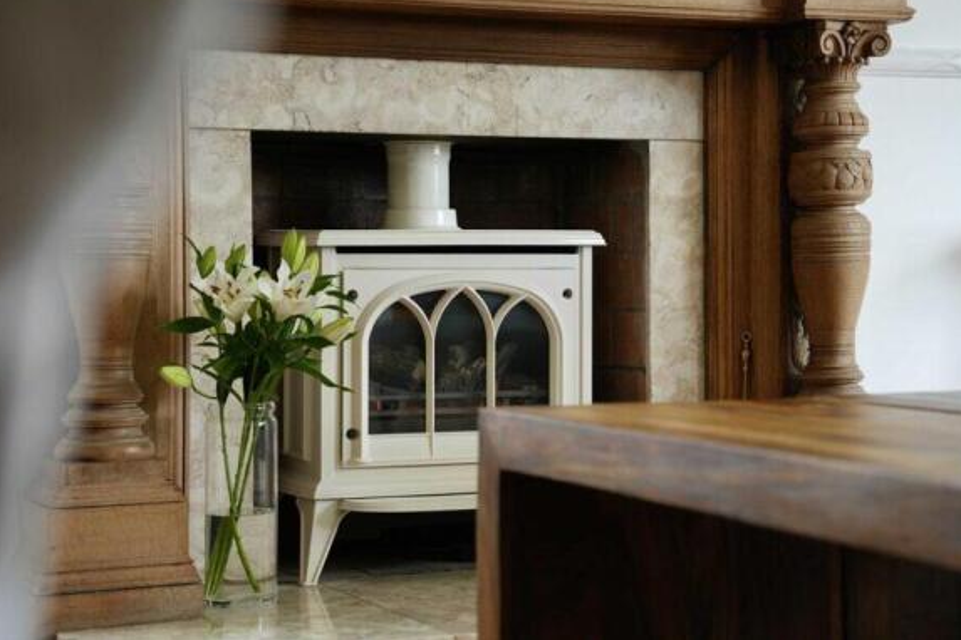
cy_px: 277
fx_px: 2135
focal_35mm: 80
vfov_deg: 17.1
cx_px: 511
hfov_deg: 25.4
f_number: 4.5
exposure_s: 1/160
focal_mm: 70
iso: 1250
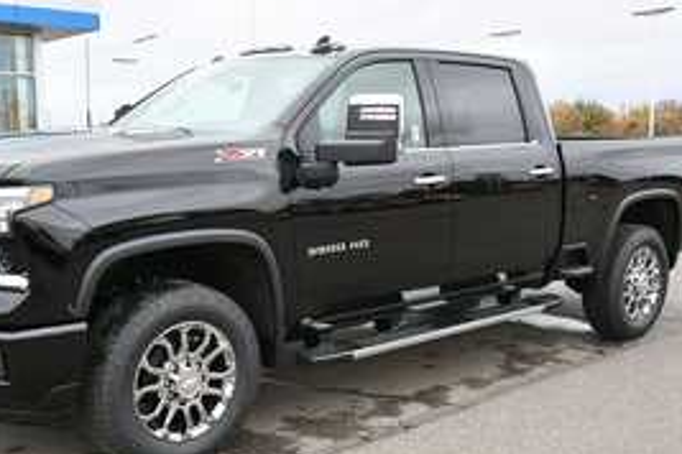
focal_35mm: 45
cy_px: 256
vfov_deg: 29.8
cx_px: 276
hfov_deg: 43.4
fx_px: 852
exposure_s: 1/160
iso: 800
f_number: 5.6
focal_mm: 20
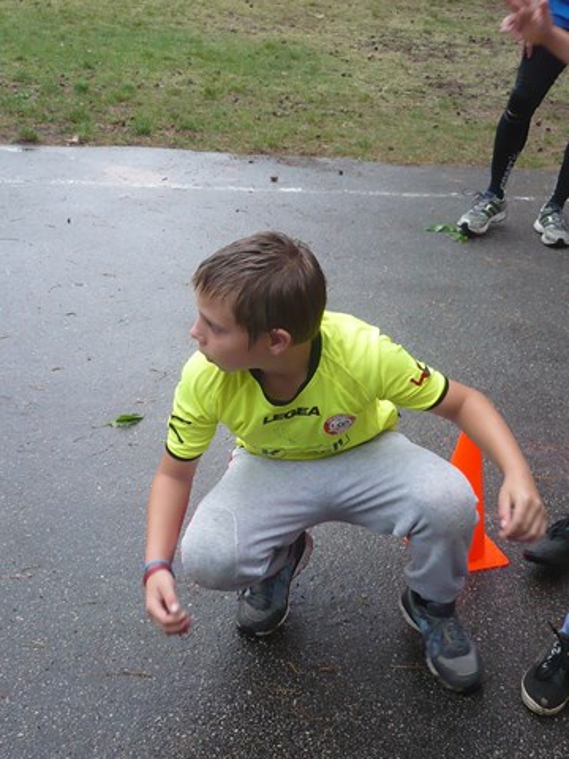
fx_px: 1074
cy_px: 380
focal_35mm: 49
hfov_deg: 29.7
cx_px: 284
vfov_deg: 38.9
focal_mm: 6
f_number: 2.9
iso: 200
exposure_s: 1/100
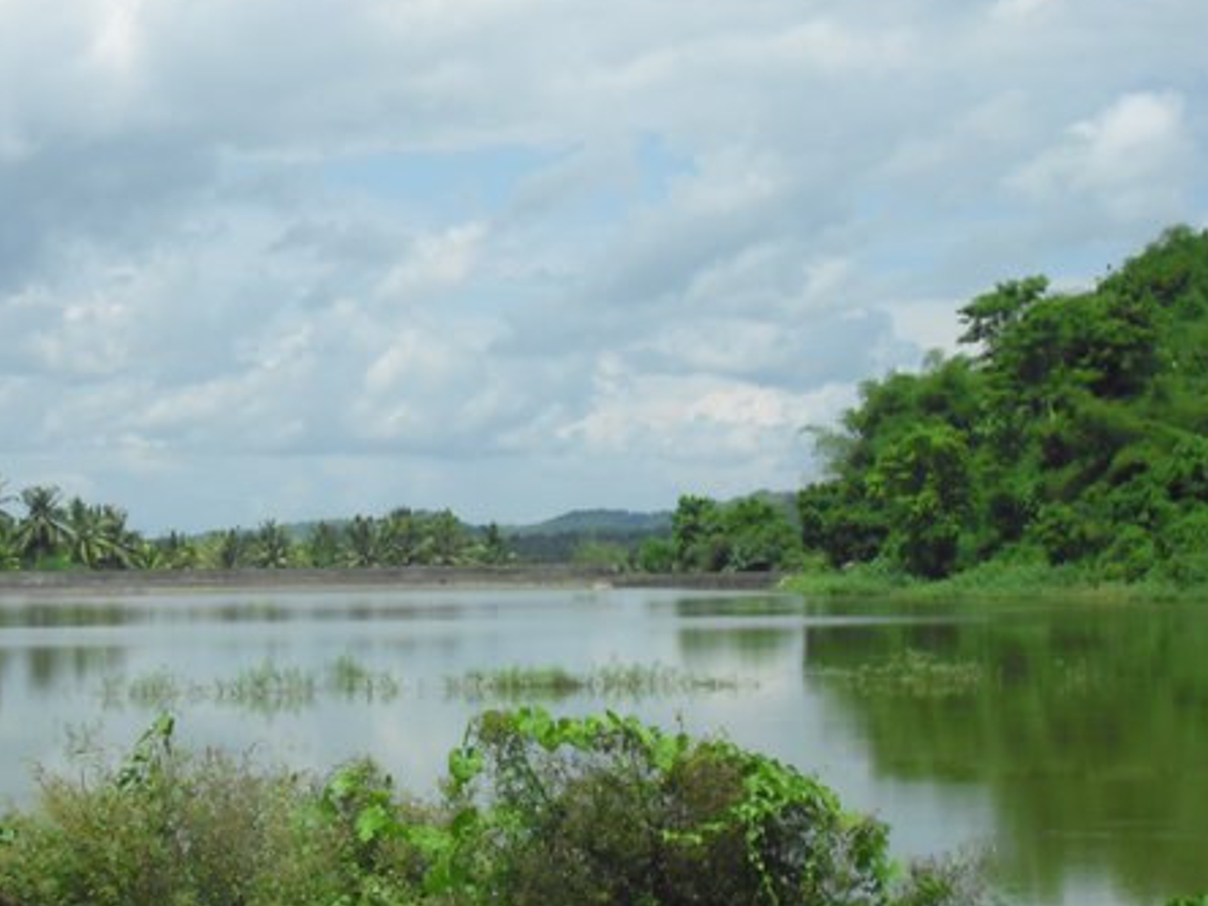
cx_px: 237
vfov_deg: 14.9
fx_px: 3455
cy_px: 384
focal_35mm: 99
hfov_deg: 19.6
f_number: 9.7
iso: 100
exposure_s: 1/250
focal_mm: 9
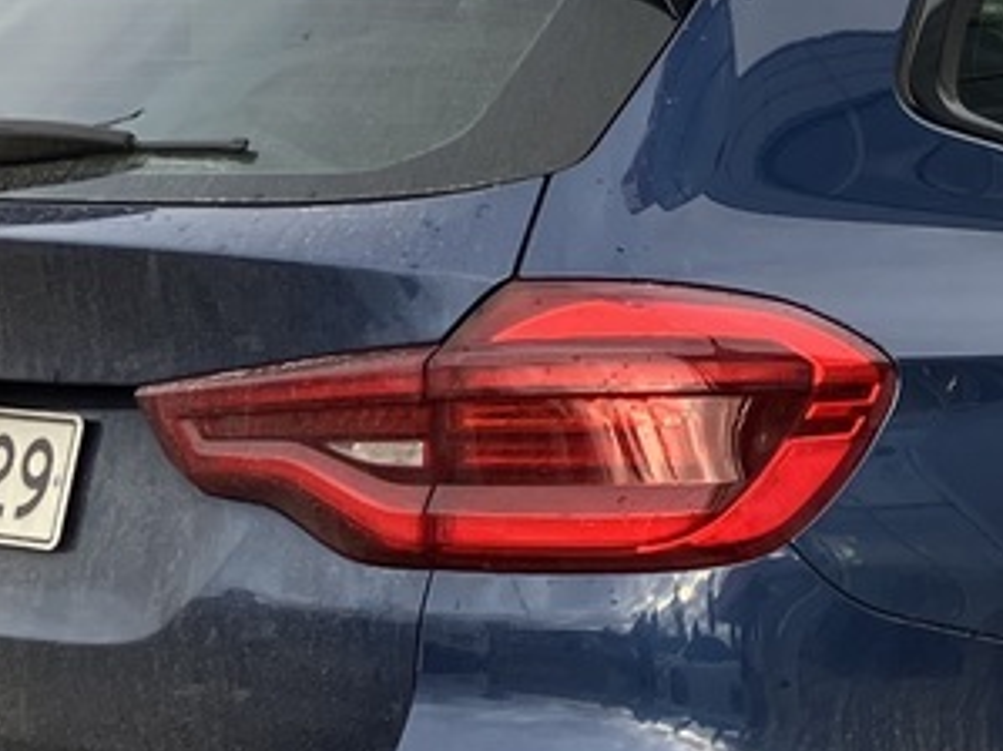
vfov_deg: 11.0
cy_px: 332
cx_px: 1194
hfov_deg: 14.2
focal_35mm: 135
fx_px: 3910
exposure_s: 1/122
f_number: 1.8
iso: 25
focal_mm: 3.99
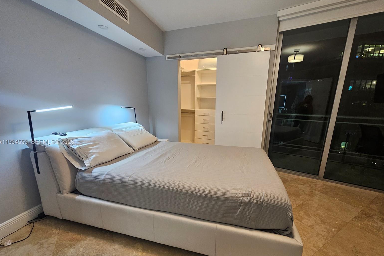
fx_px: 149
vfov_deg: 80.9
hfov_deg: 104.2
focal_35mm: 14
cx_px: 196
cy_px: 142
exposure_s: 1/60
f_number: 2.2
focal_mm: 2.2
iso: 250
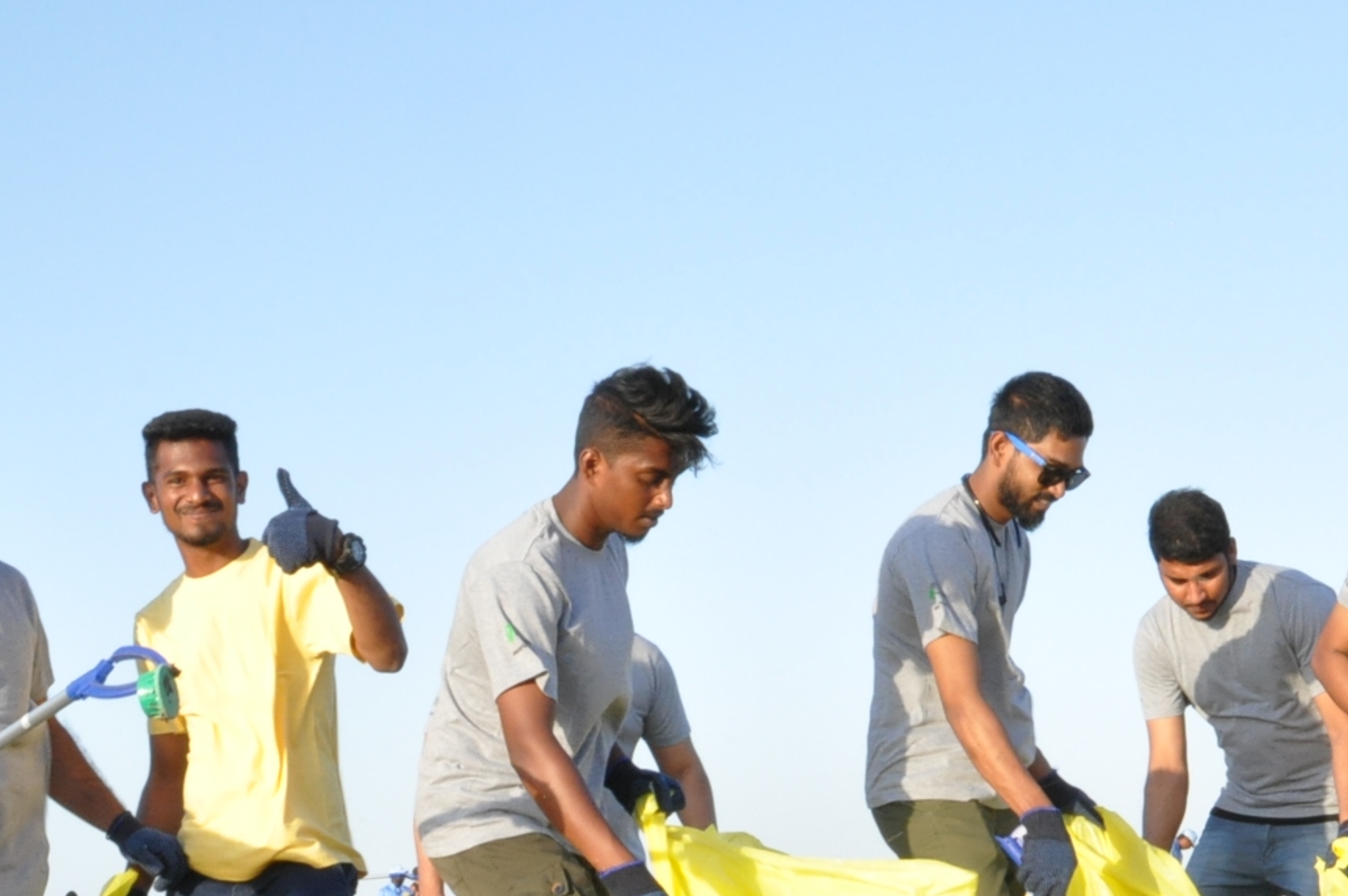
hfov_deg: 26.9
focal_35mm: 75
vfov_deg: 17.7
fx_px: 2806
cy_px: 892
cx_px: 833
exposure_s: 1/125
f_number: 22
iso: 1250
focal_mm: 24
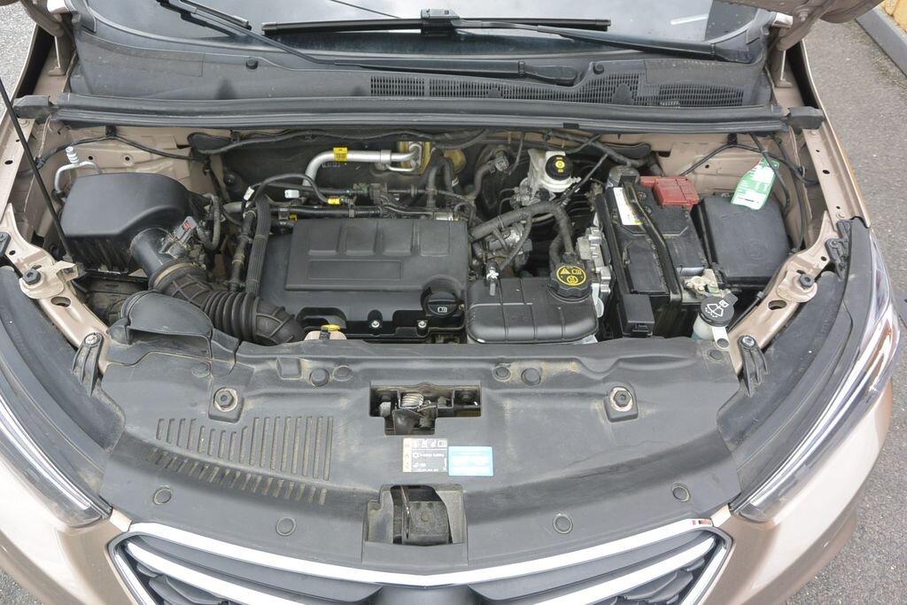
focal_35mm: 27
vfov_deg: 47.9
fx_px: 680
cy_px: 302
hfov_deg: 67.4
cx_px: 454
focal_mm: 10
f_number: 3.5
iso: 200
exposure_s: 1/200
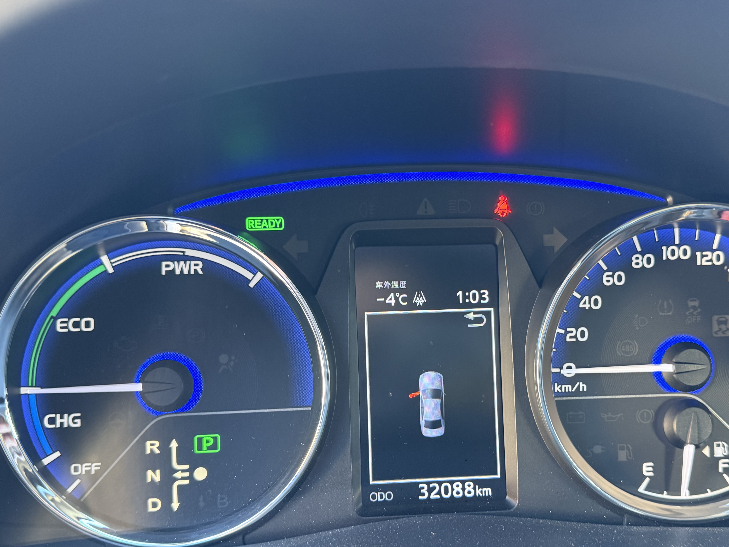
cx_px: 426
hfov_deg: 52.4
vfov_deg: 40.6
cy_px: 317
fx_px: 737
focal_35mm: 35
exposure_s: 1/50
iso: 320
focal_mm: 6.76
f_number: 1.78
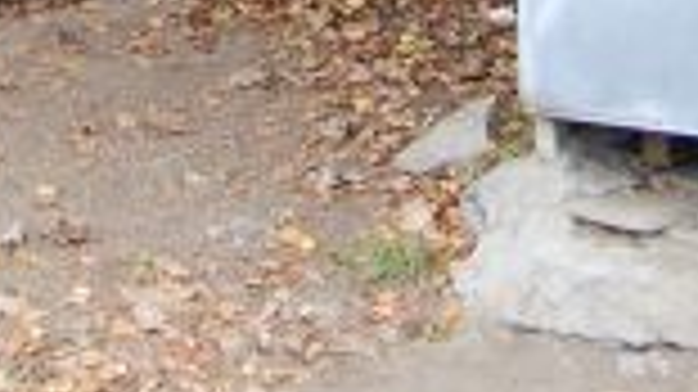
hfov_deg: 13.1
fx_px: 3034
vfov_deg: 6.8
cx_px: 230
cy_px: -685
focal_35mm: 164
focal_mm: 18
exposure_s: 1/30
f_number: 3.5
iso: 280
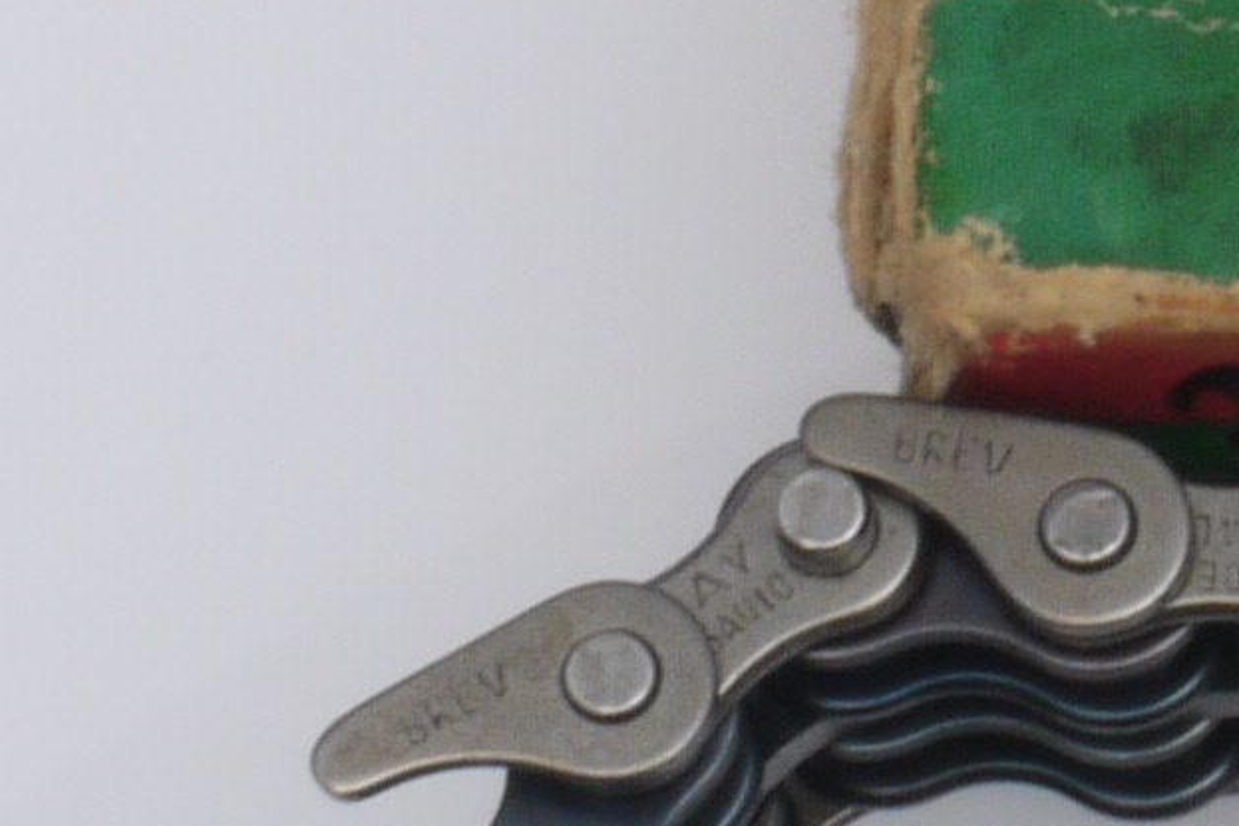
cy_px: 1692
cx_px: 2289
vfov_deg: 2.8
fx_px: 16549
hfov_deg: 4.2
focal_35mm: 481
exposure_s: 1/100
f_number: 22
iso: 200
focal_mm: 36
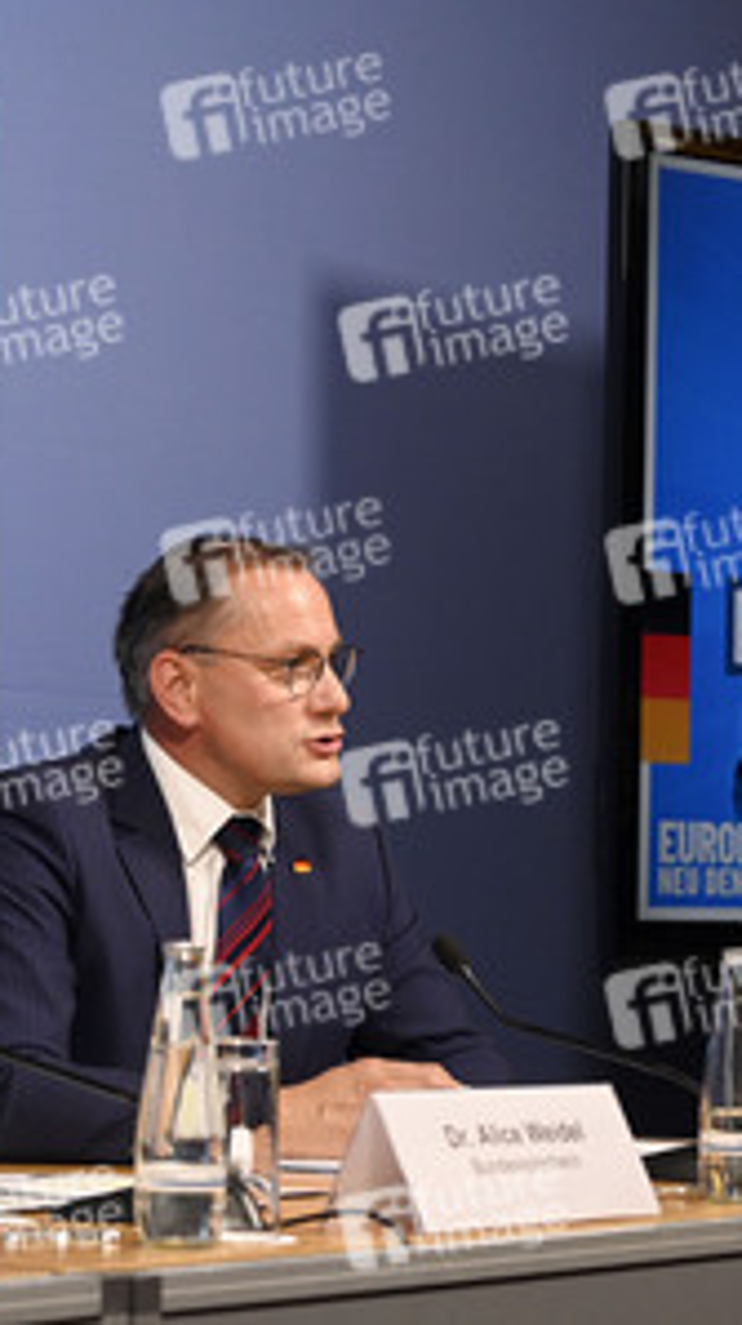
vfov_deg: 19.3
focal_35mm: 111
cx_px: 335
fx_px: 3894
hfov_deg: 10.9
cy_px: 662
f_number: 6.3
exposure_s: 1/500
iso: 3200
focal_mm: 70
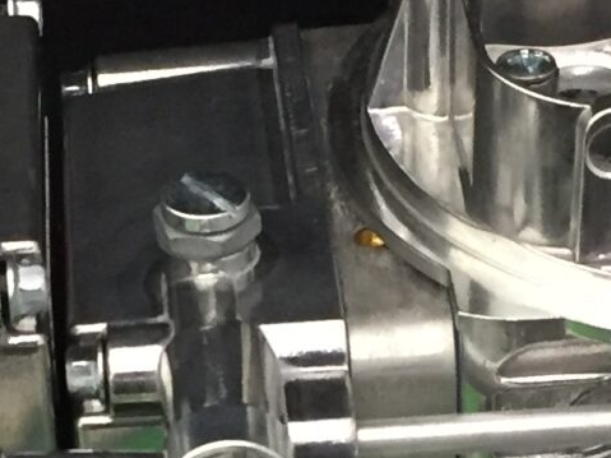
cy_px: 445
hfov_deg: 12.7
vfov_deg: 9.5
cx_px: 74
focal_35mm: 155
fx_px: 2735
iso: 250
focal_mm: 4.15
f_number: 2.2
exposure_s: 1/33
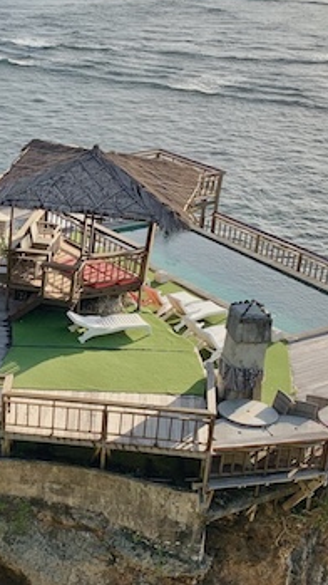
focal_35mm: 65
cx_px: -47
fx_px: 1006
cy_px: 320
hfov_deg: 17.8
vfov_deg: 32.3
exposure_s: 1/1149
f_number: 1.8
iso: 25
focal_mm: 4.25
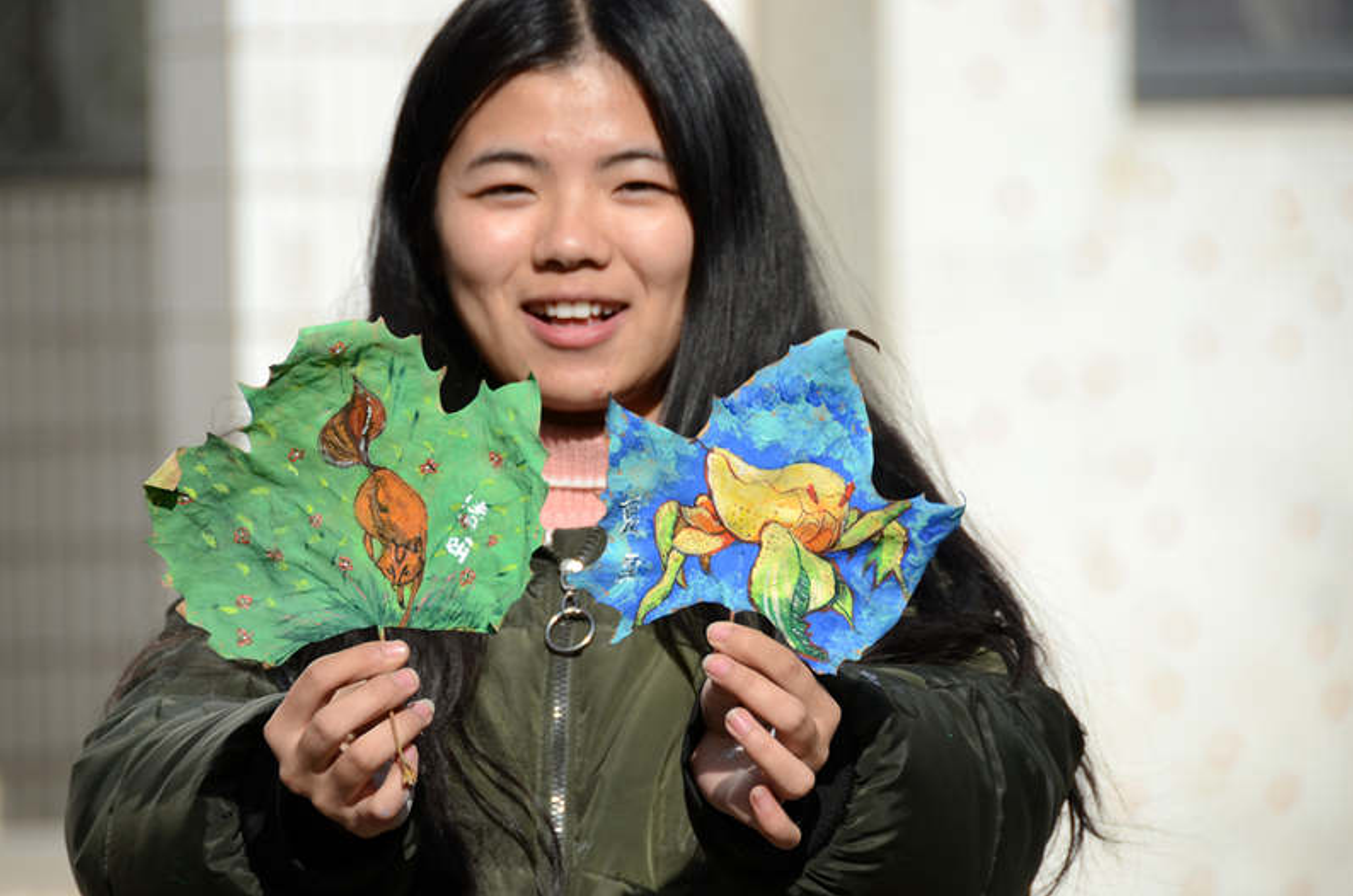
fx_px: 12753
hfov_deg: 6.1
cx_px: 642
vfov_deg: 4.0
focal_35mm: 340
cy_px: 451
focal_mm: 200
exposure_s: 1/1000
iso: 200
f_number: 5.6
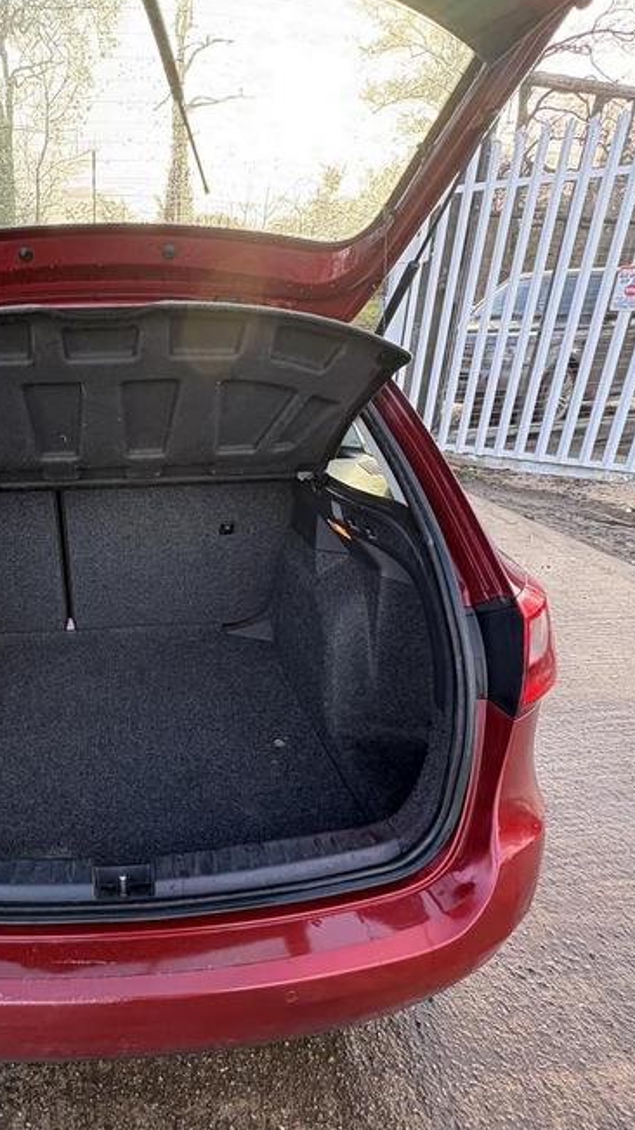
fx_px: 629
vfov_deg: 83.8
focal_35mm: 21
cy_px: 562
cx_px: 118
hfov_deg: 50.1
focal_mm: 2.22
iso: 160
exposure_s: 1/99
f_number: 2.2
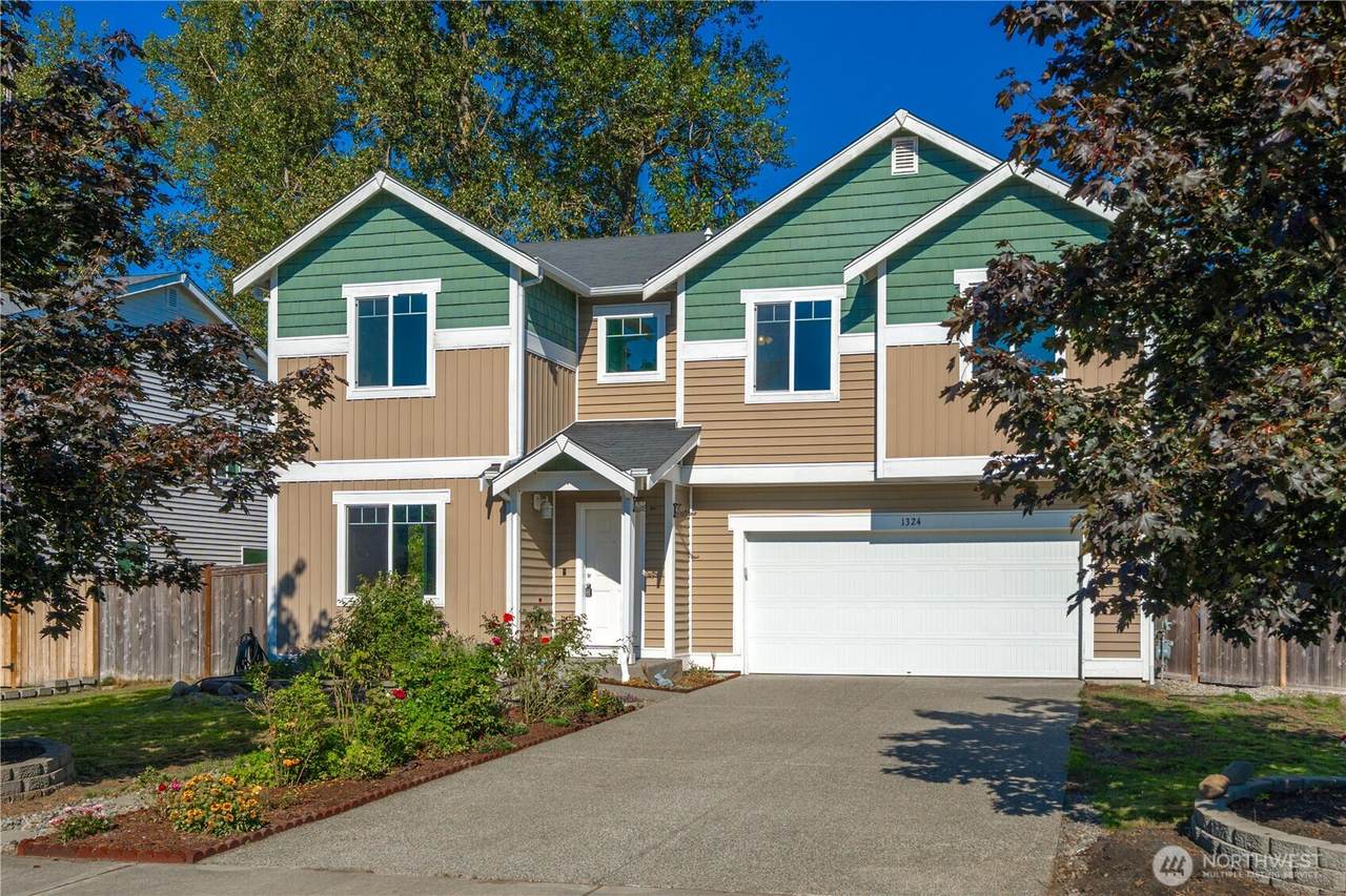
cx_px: 673
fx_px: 897
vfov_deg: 53.1
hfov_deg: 73.8
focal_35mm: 24
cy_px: 448
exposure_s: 1/1250
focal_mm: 24
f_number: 9
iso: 100
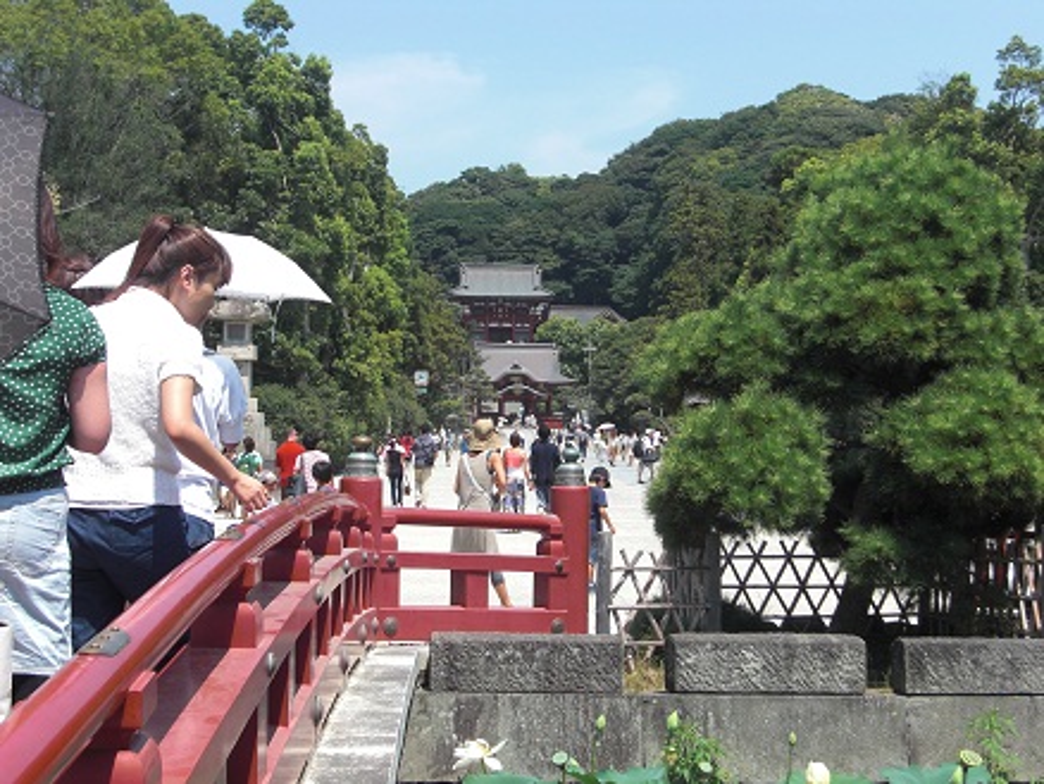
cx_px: 522
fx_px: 1660
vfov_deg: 26.6
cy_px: 392
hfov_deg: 34.9
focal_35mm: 55
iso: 50
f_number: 3.6
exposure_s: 1/400
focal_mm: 9.8
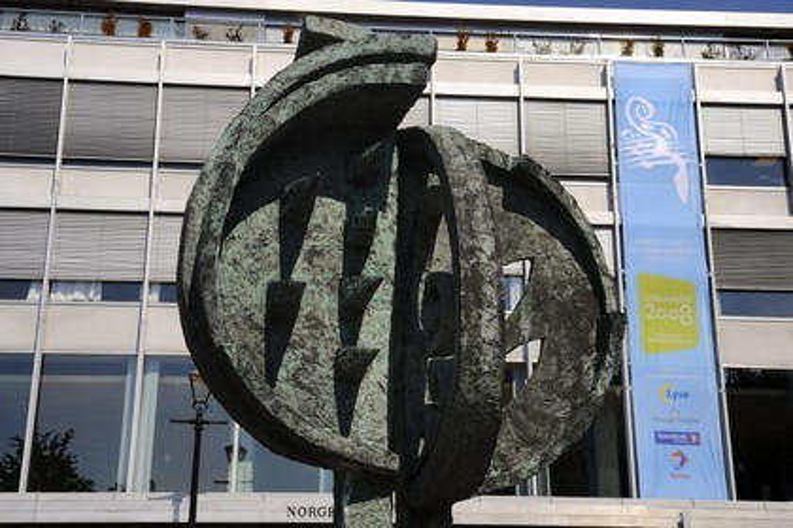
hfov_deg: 39.6
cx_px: 396
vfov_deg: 27.0
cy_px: 264
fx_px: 1101
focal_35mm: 50
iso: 200
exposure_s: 1/160
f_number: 16
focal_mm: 50
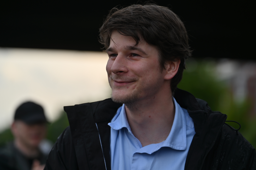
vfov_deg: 11.4
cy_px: 85
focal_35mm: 120
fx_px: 853
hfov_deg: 17.1
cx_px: 128
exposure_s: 1/400
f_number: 3.2
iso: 100
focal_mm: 120
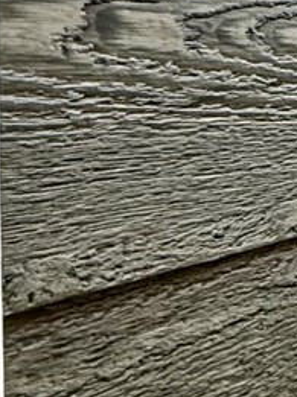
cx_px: 1084
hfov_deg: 8.7
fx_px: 1261
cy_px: 125
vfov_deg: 17.8
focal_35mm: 110
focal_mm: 2.22
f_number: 2.2
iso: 64
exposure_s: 1/240
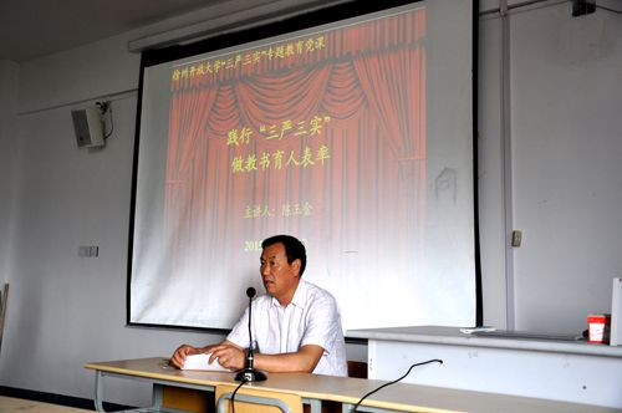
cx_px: 311
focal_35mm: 39
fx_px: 673
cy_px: 206
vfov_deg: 34.1
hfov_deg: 49.6
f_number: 4
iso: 400
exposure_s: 1/50
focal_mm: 26
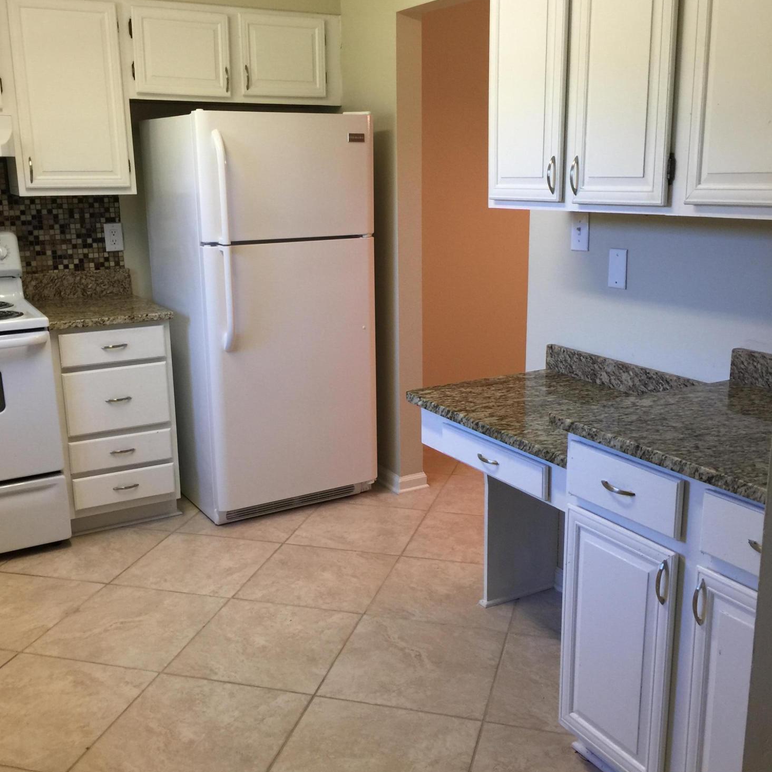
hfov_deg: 47.2
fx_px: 883
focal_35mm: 35
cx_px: 378
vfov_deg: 47.2
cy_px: 387
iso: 40
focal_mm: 4.15
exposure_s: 1/30
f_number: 2.2
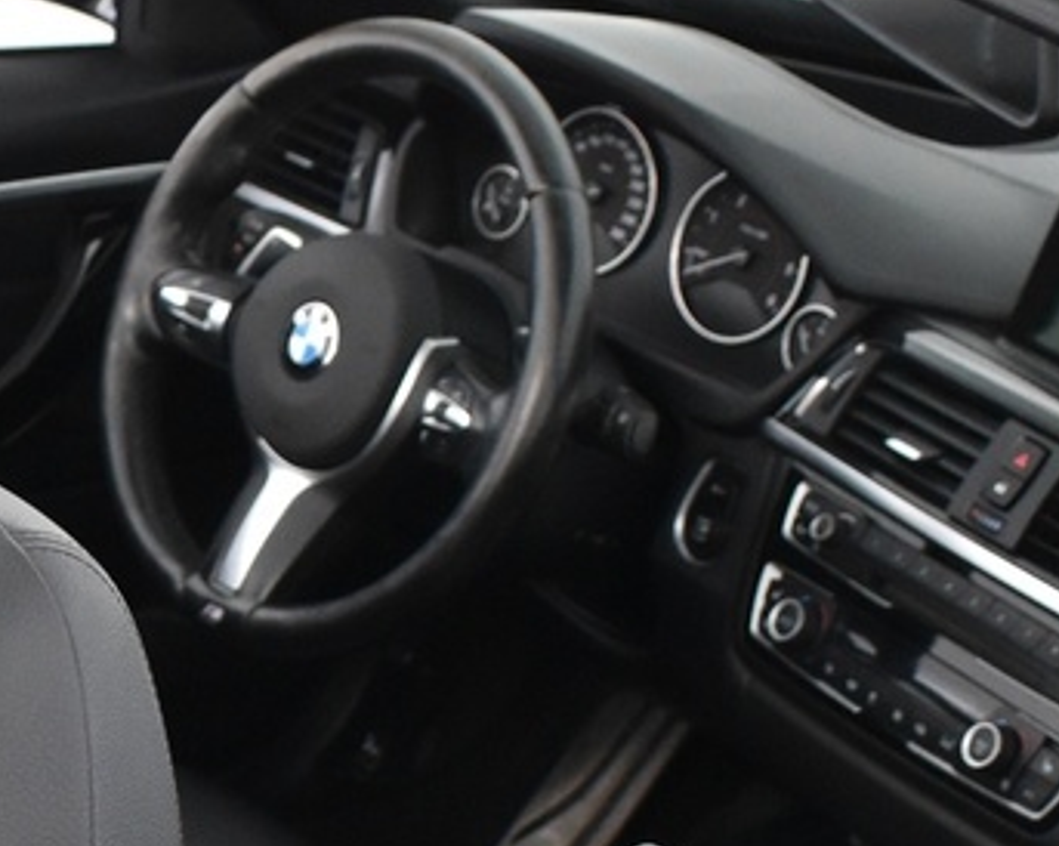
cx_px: -482
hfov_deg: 13.7
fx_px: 4166
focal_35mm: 133
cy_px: 852
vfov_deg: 11.5
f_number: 3.5
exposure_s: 1/30
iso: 1400
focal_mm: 20
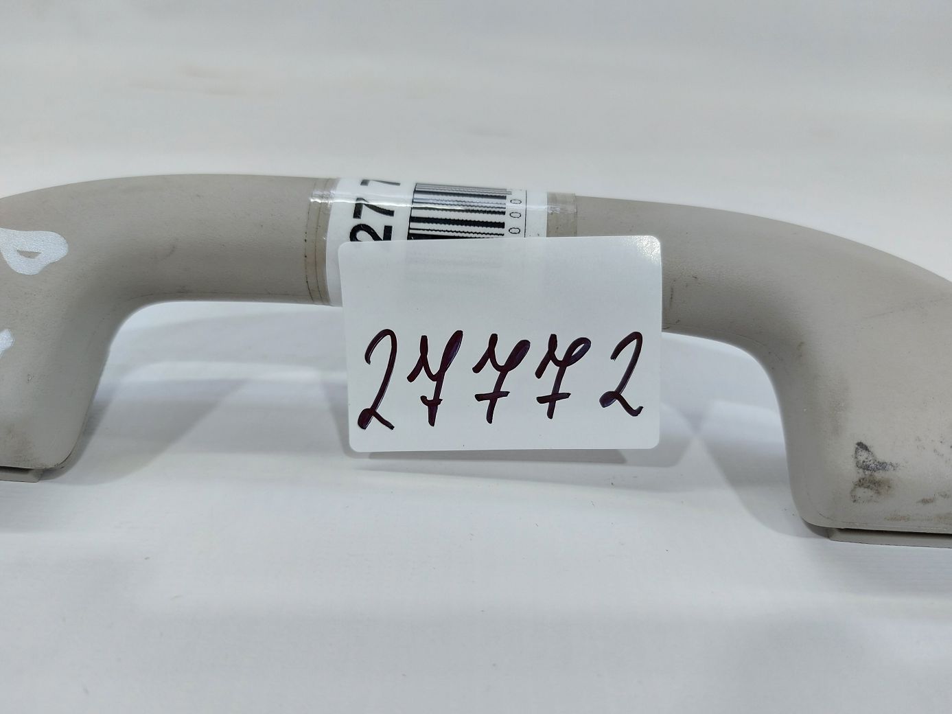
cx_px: 476
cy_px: 357
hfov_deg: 71.6
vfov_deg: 56.8
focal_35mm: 24
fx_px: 660
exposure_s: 1/50
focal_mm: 5.23
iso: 50
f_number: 1.8
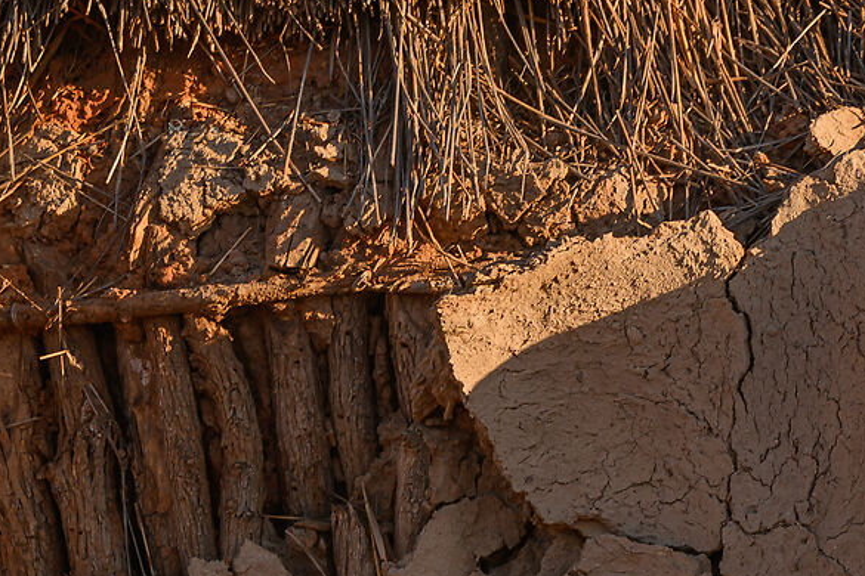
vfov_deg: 2.3
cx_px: 1371
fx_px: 14295
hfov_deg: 3.5
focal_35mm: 595
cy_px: 1161
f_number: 4.5
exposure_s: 1/250
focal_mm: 145
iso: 64
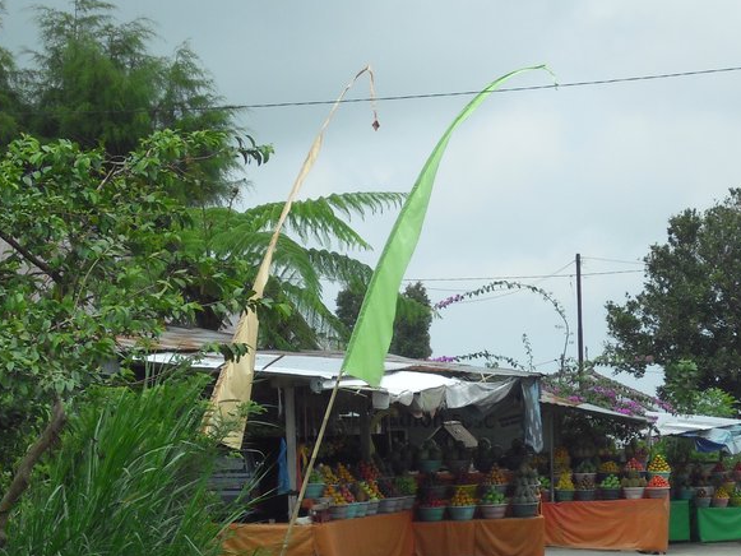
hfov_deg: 9.9
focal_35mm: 199
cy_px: 356
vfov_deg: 7.5
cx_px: 451
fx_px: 4261
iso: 100
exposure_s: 1/500
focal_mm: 18.6
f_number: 5.2
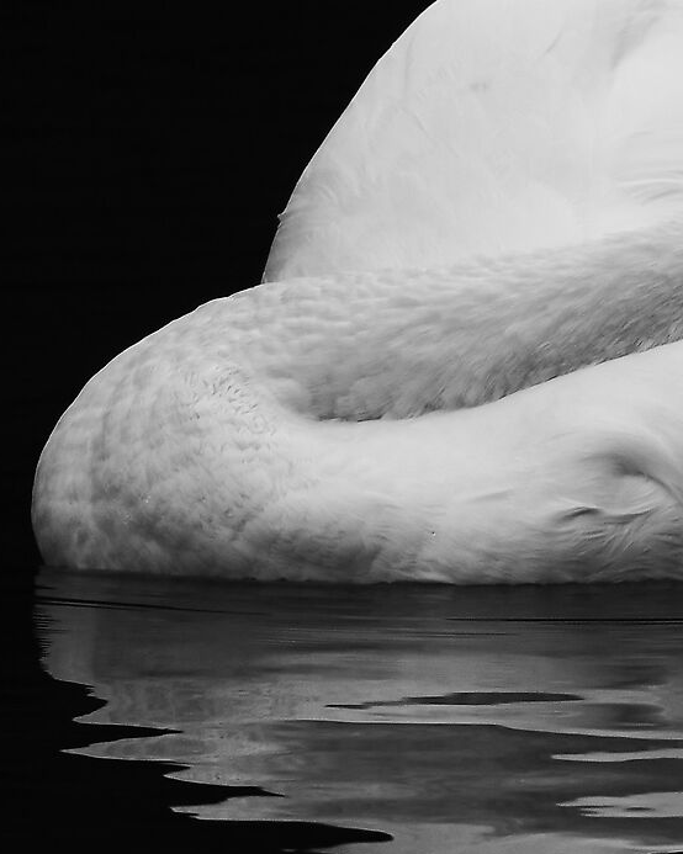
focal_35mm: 2049
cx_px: 722
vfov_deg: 0.9
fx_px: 51796
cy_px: 286
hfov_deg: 0.8
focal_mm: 420
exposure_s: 1/320
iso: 200
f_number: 5.6
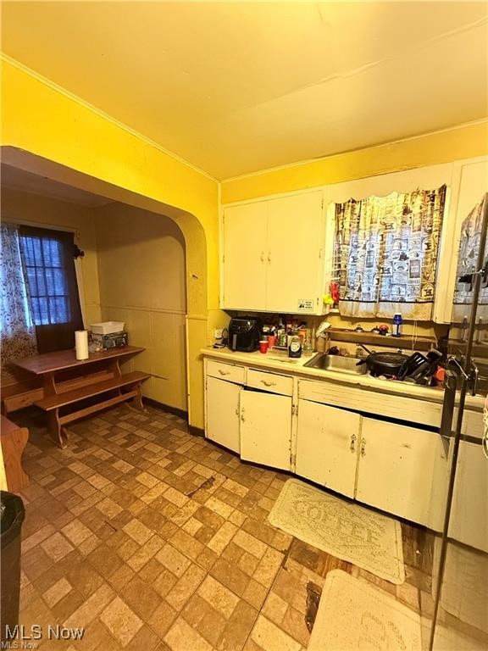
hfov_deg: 85.7
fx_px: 263
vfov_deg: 102.1
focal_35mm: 14
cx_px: 244
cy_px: 326
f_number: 2.2
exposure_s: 1/60
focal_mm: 2.22
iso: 800
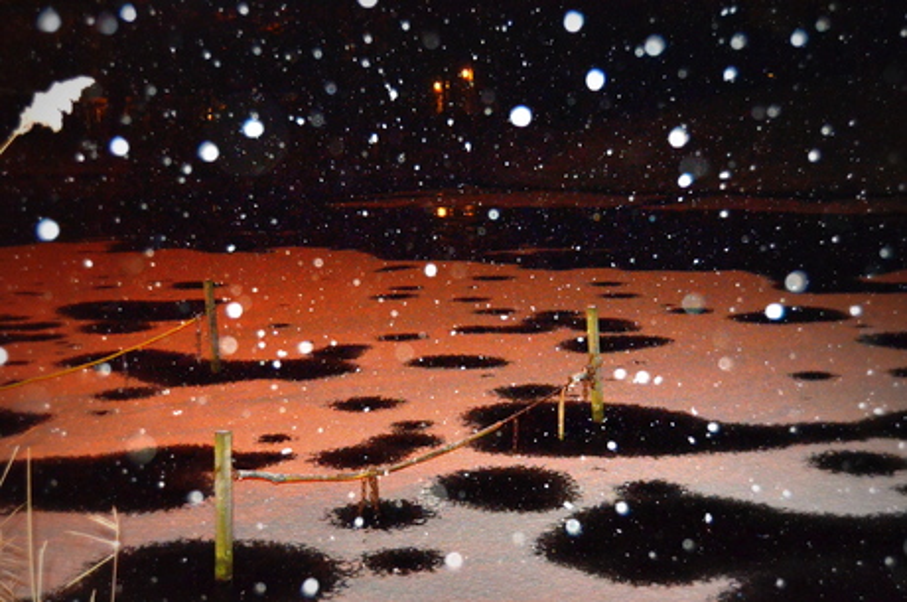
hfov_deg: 38.9
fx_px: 1283
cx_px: 454
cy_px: 301
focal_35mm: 51
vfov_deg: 26.4
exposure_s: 1/60
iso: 3200
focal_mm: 34
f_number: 4.5
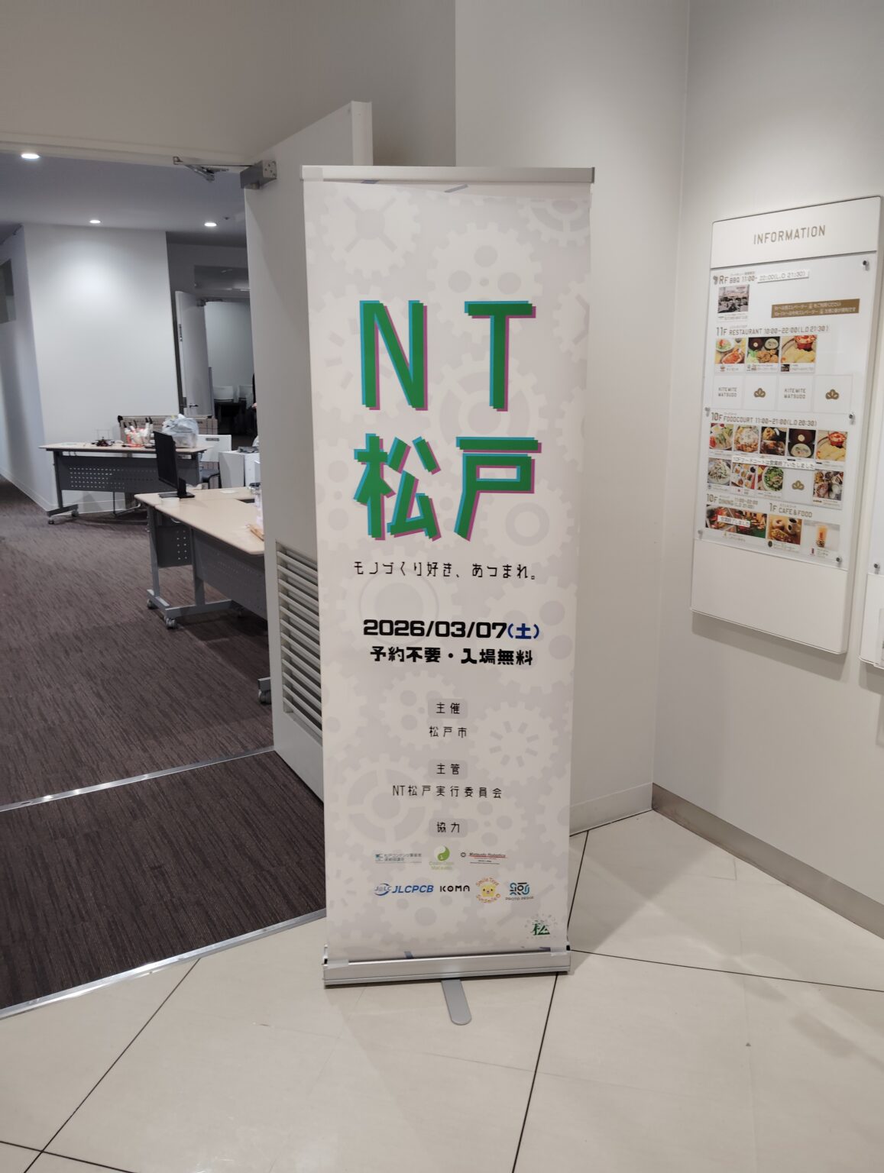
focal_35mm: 28
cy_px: 586
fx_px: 951
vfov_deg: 63.4
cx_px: 442
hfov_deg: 49.9
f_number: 1.8
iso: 255
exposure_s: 1/100
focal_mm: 4.22
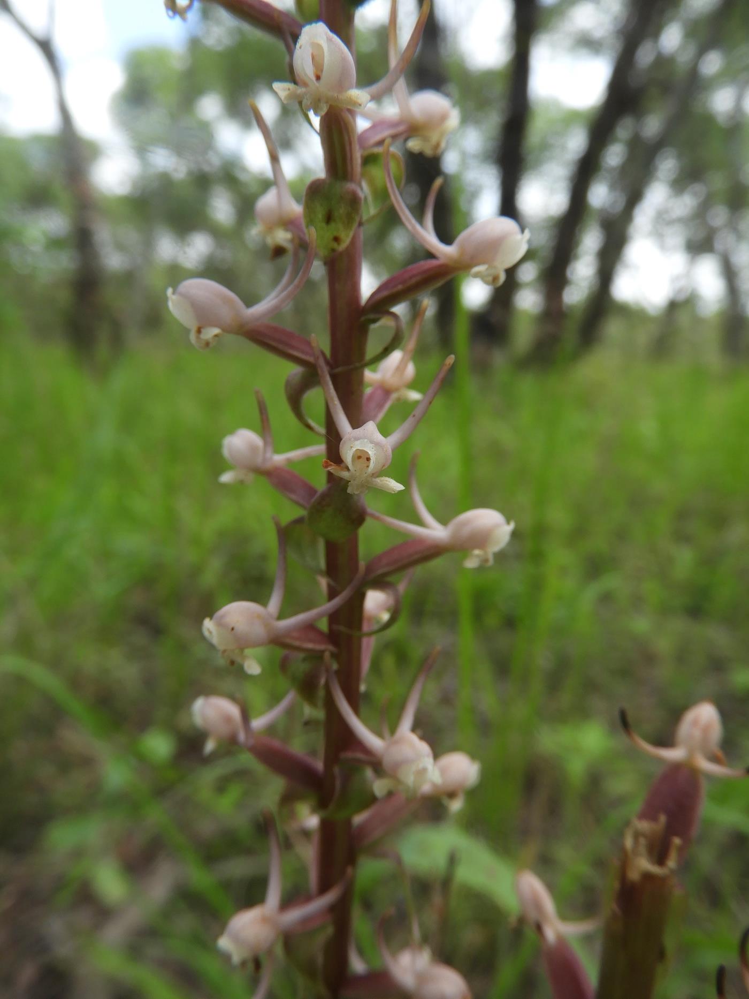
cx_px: 374
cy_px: 500
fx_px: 692
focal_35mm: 24
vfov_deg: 71.6
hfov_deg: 56.8
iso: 100
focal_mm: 4.3
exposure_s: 1/400
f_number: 3.3
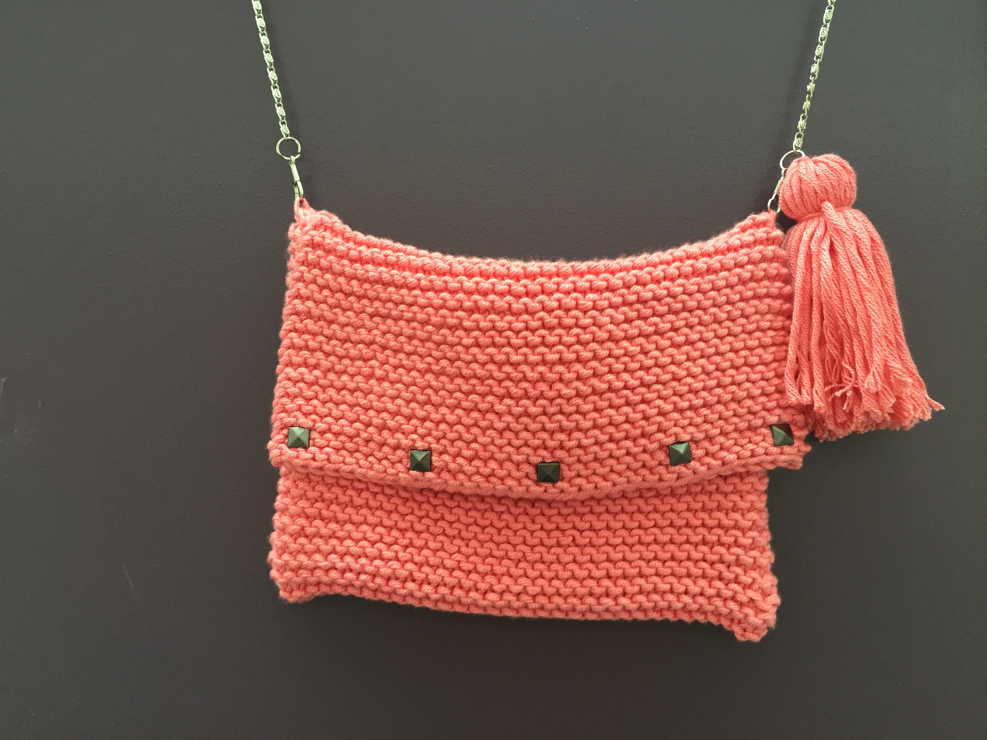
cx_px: 494
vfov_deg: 48.2
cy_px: 370
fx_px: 827
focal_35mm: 29
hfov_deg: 61.7
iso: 125
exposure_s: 1/33
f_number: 2.2
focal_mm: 4.15
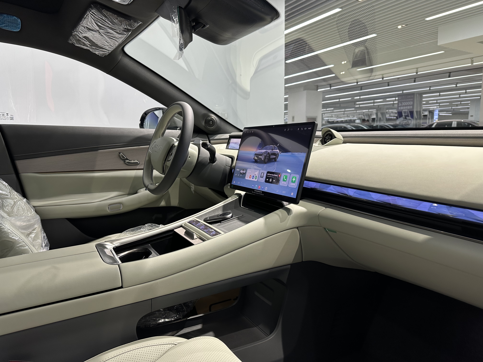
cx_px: 242
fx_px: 335
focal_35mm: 24
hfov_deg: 71.6
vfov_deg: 56.8
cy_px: 181
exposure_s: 1/100
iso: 100
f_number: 1.78
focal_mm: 6.86
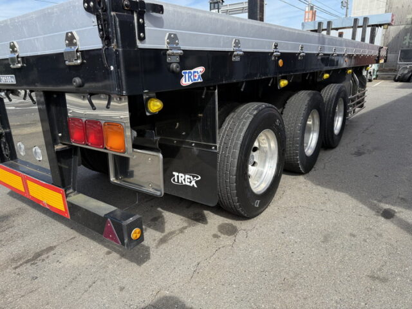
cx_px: 206
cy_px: 154
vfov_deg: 56.8
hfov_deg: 71.6
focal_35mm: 24
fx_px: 286
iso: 80
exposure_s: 1/1553
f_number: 1.78
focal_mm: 6.76
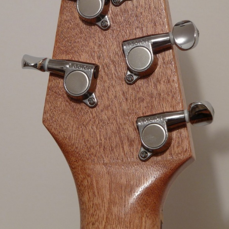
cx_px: 110
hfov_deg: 4.6
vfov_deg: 4.6
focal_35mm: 378
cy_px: 30
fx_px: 2829
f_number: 3.7
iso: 100
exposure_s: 1
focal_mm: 41.9
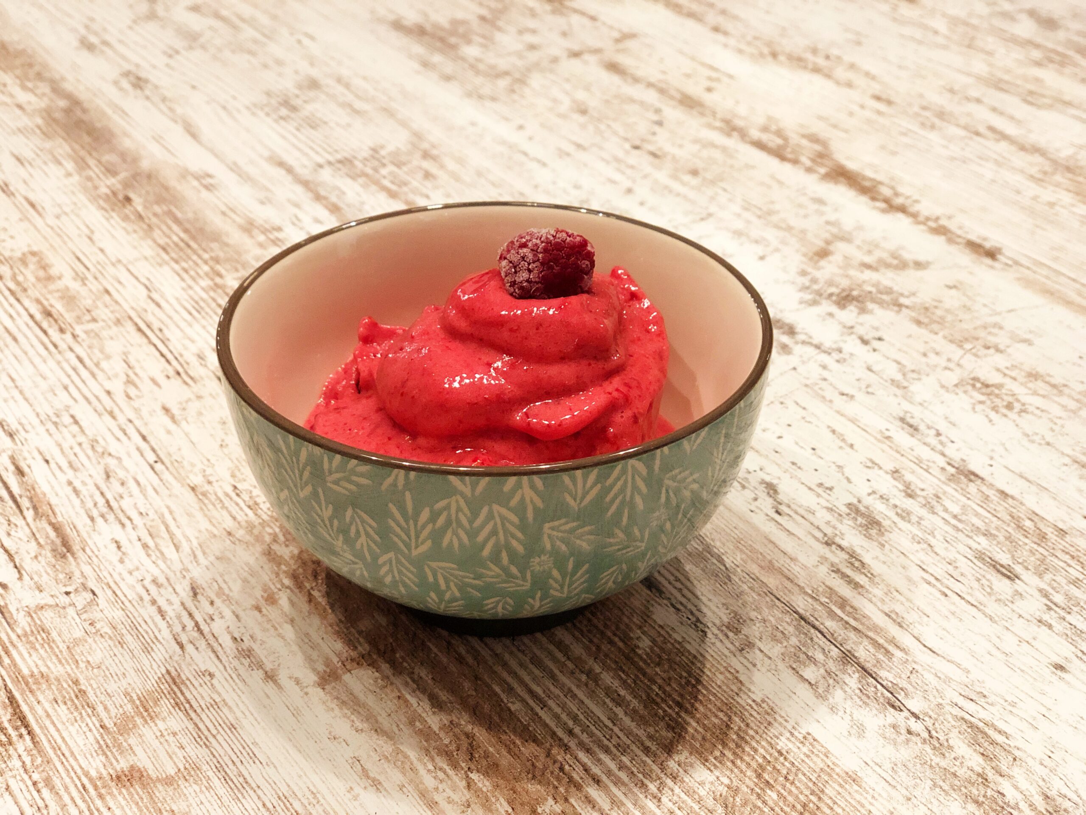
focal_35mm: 52
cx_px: 543
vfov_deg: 28.0
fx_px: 1631
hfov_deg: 36.8
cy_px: 408
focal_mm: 6
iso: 160
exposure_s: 1/25
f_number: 2.4
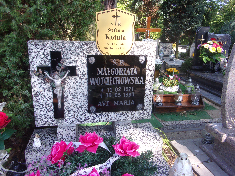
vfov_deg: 49.7
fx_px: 190
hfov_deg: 63.4
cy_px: 88
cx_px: 118
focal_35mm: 28
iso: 80
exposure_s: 1/52
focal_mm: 5.1
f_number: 3.9
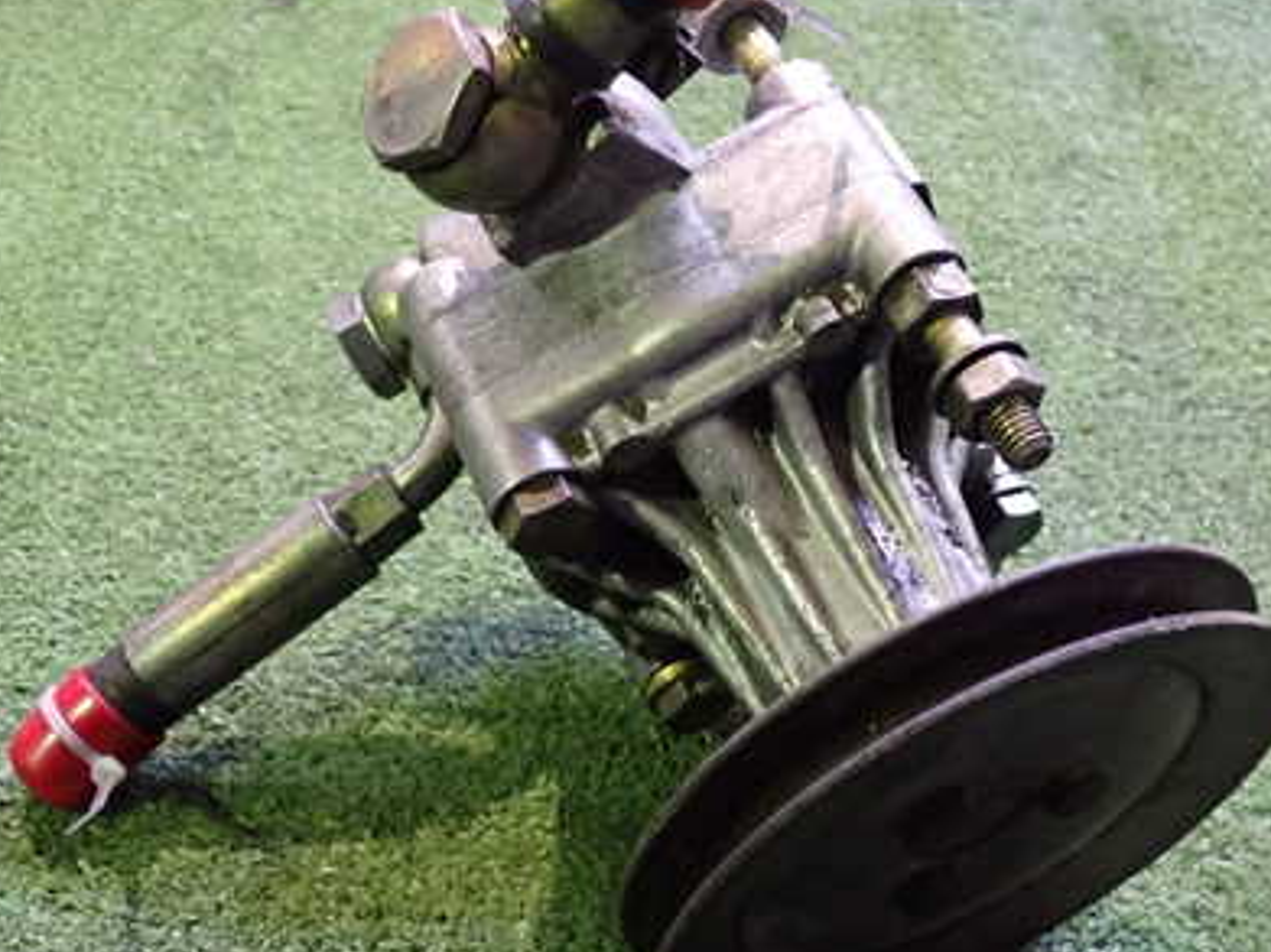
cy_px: 452
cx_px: 767
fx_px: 1688
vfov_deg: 31.5
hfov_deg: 41.0
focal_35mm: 46
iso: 500
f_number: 2.3
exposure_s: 1/30
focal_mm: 5.4
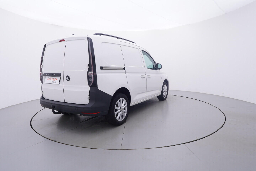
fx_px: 160
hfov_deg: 77.3
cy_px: 86
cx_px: 128
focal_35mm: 22
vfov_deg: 56.2
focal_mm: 15
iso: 200
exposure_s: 1/80
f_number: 5
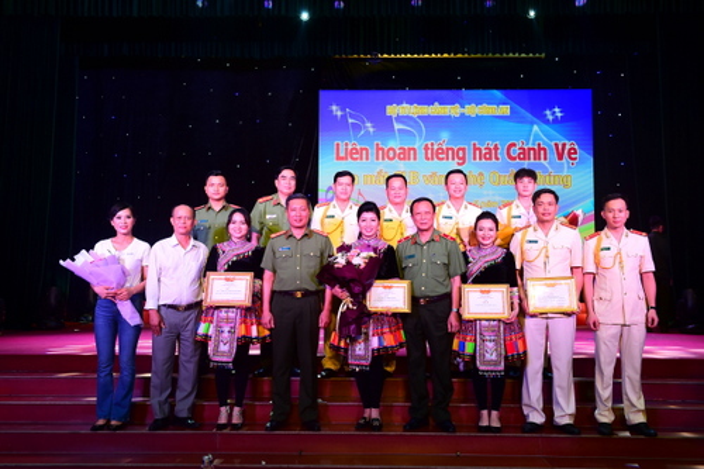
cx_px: 352
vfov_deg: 37.8
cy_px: 234
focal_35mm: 35
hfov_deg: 54.5
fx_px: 684
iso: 1000
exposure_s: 1/100
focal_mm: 35
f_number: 6.3
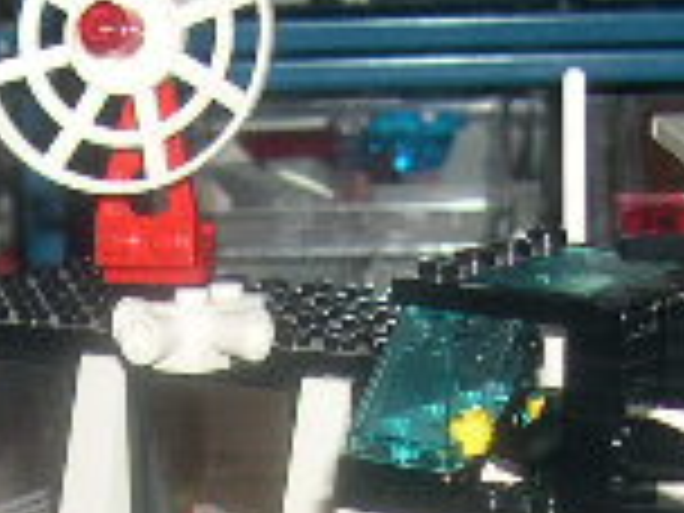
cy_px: 860
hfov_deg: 12.3
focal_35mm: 160
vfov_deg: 9.0
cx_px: 81
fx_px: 3162
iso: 100
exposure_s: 1/60
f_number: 2.8
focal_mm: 8
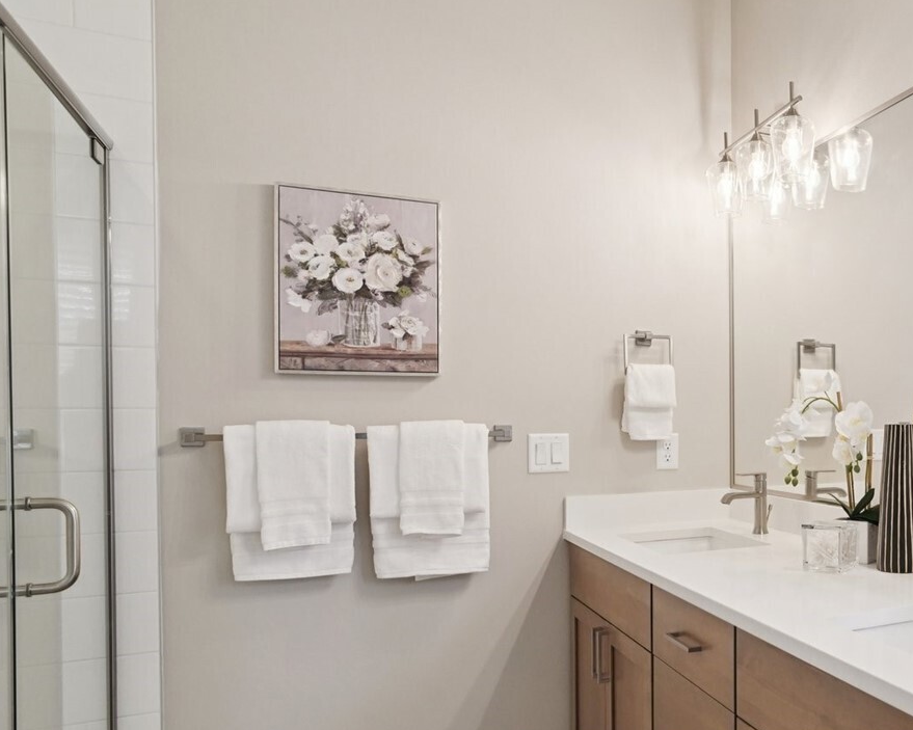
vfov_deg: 49.7
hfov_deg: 53.2
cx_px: 817
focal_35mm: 29
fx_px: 784
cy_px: 431
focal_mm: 16
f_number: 8
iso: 1600
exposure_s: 1/80
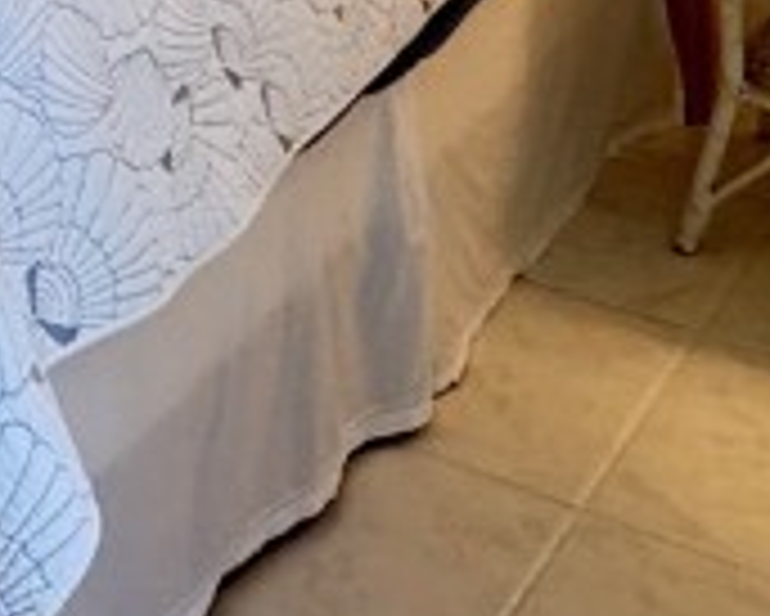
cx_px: -95
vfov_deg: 15.1
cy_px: -629
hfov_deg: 21.9
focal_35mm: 82
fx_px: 1870
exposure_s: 1/60
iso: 400
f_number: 2.2
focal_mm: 2.22
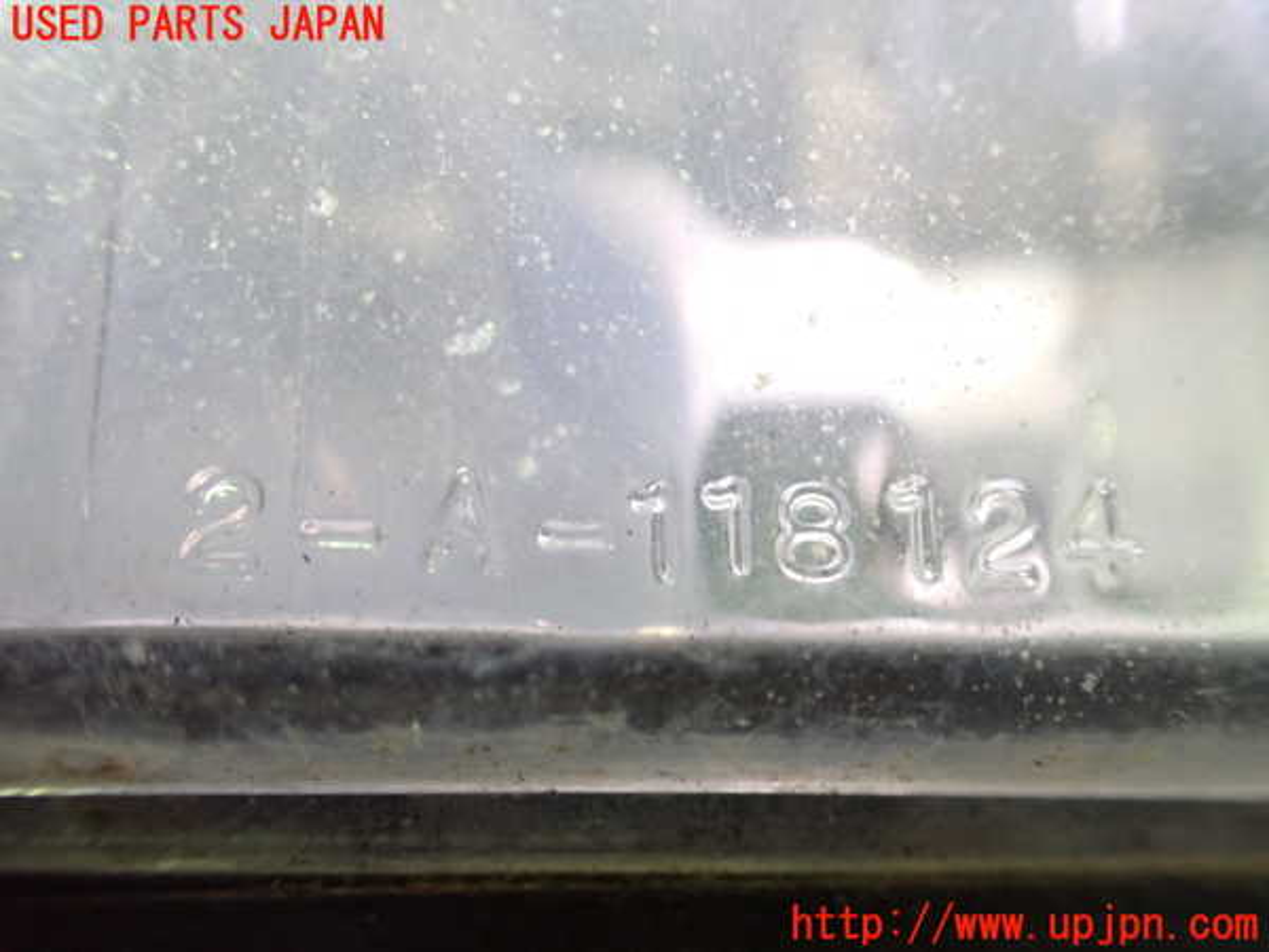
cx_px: 634
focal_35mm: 30
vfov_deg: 46.8
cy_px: 476
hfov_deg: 60.0
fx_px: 1100
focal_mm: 5.4
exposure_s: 1/30
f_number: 2.3
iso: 800
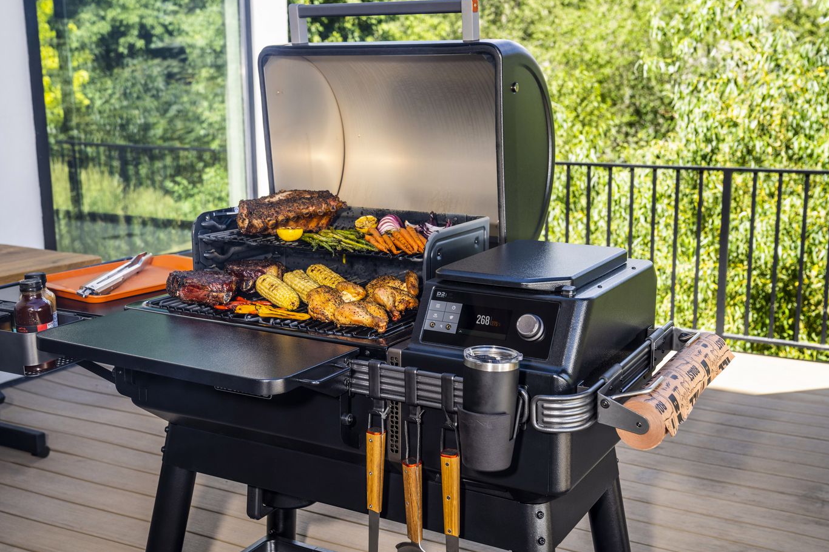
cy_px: 270
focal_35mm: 41
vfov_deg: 32.6
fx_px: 944
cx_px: 405
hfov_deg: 47.4
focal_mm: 40
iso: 100
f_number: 5
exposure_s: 1/200
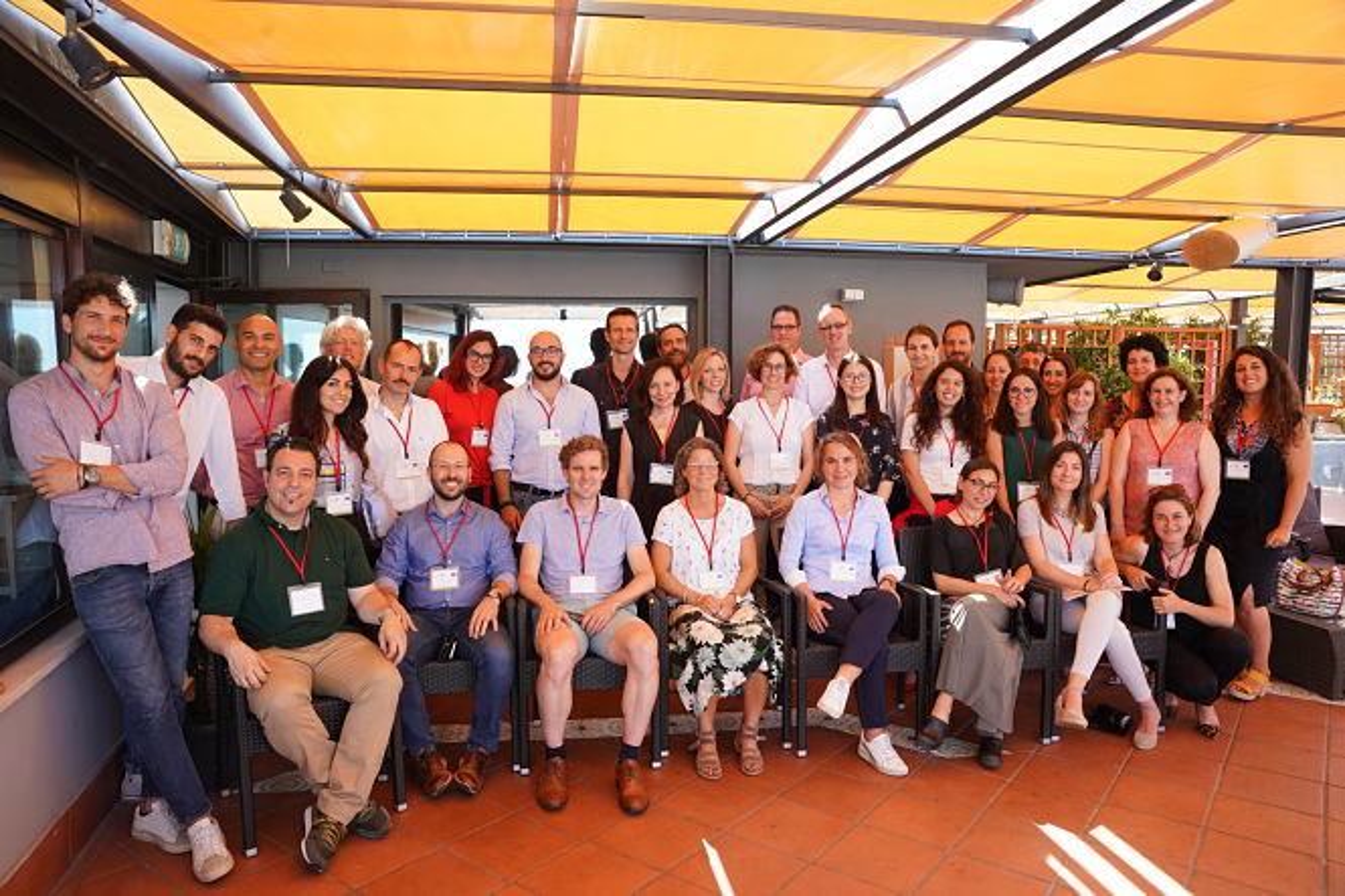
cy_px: 448
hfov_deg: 73.8
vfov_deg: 53.1
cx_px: 672
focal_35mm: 24
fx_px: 896
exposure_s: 1/100
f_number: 9
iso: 800
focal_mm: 24
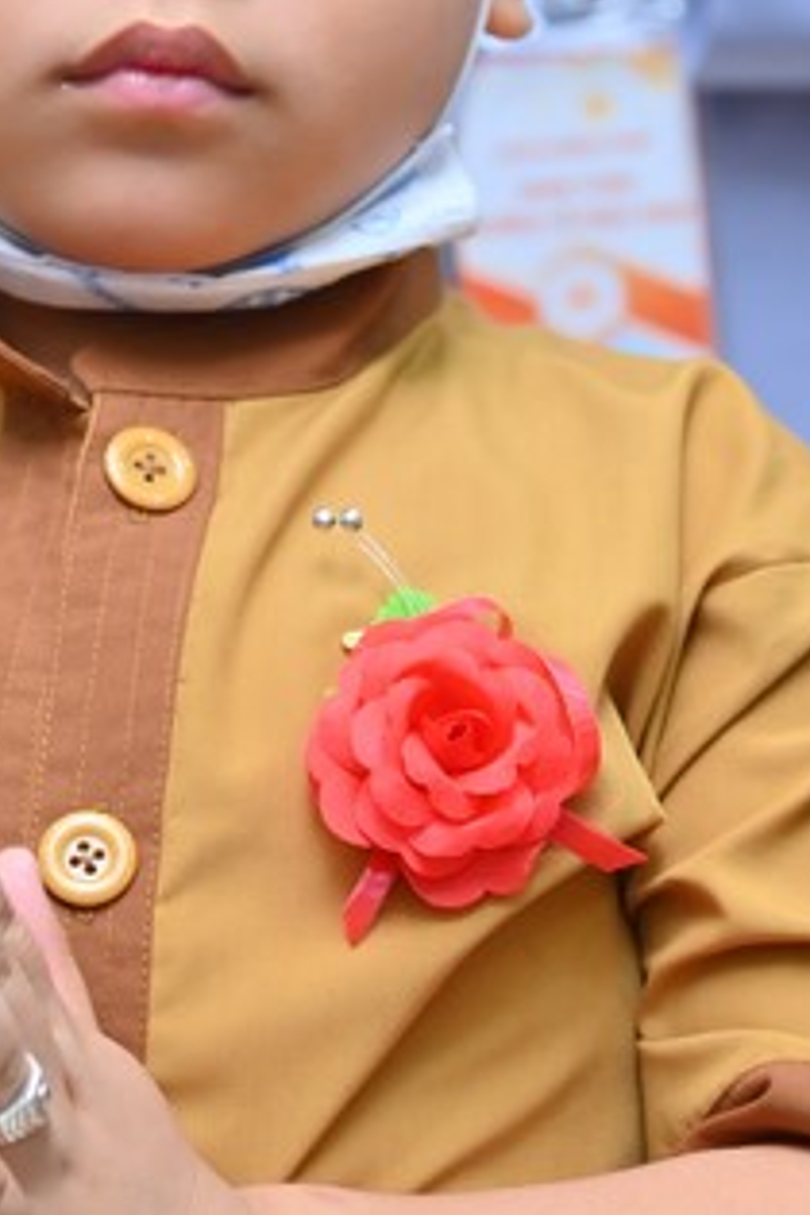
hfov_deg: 6.3
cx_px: 187
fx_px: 7323
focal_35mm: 217
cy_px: 359
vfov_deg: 9.5
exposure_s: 1/125
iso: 1250
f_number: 5
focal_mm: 105
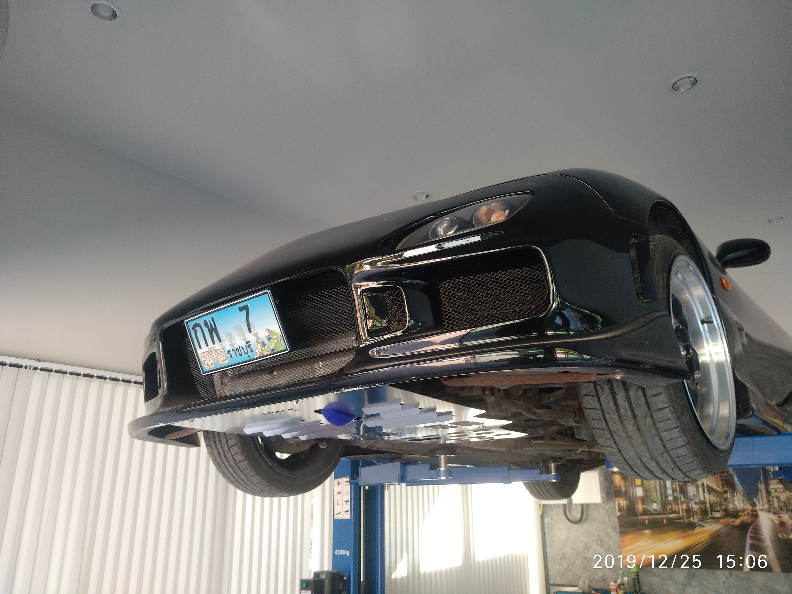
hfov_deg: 76.4
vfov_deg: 61.1
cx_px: 396
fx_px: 503
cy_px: 297
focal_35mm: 22
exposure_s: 1/50
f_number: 2.2
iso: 160
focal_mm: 3.81
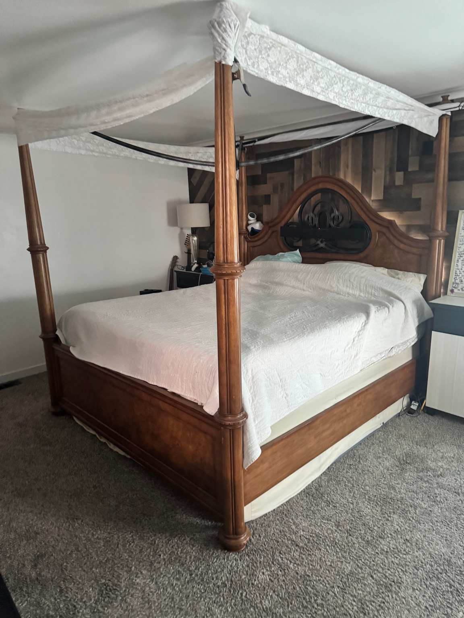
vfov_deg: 71.6
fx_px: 429
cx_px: 232
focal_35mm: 24
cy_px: 309
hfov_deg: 56.8
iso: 800
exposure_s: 1/40
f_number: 1.78
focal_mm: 6.76
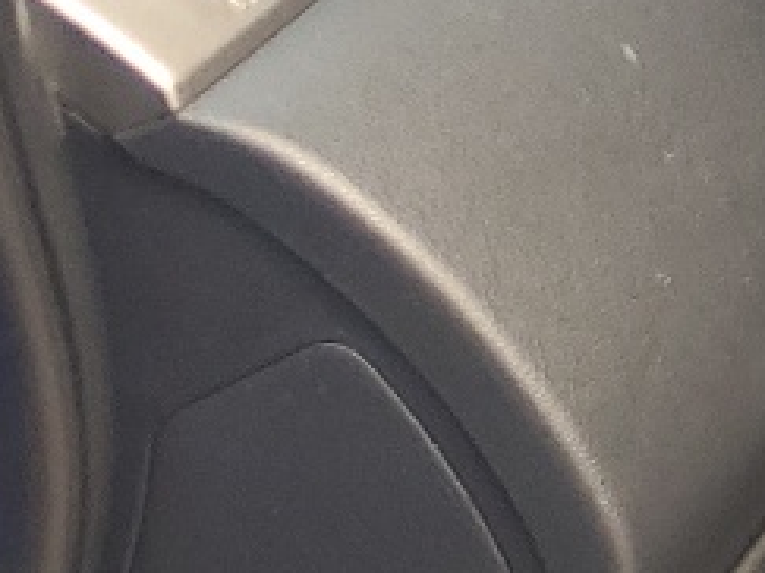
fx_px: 3777
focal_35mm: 171
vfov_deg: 8.6
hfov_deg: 9.1
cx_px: 2386
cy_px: -145
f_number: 1.5
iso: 50
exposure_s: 1/213
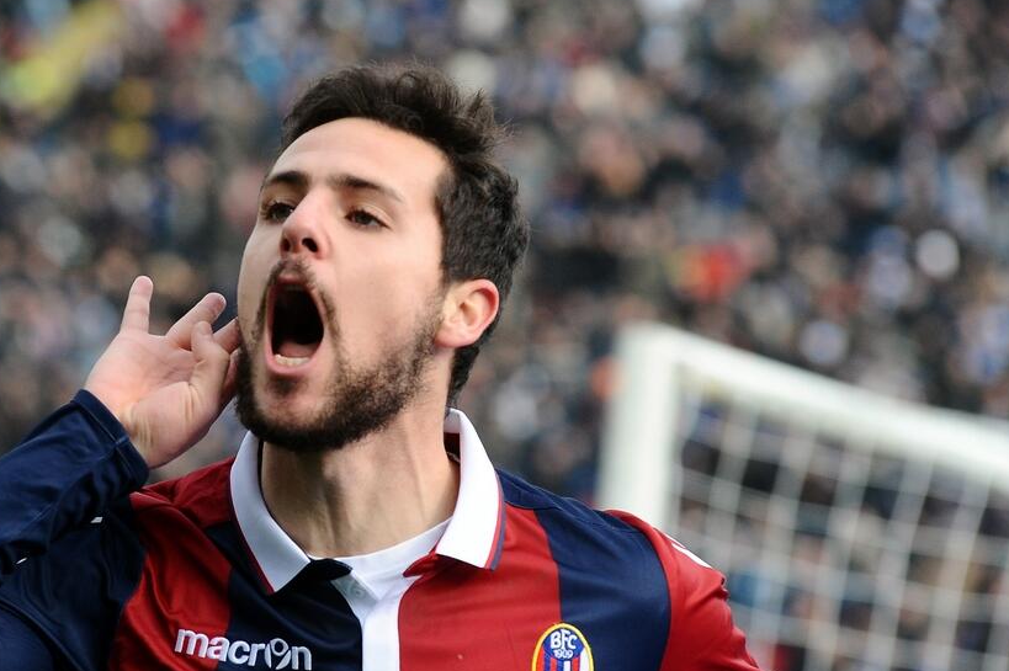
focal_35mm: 293
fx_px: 8207
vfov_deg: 4.7
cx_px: 326
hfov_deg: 7.0
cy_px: 382
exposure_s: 1/1250
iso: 1100
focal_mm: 200
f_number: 7.1
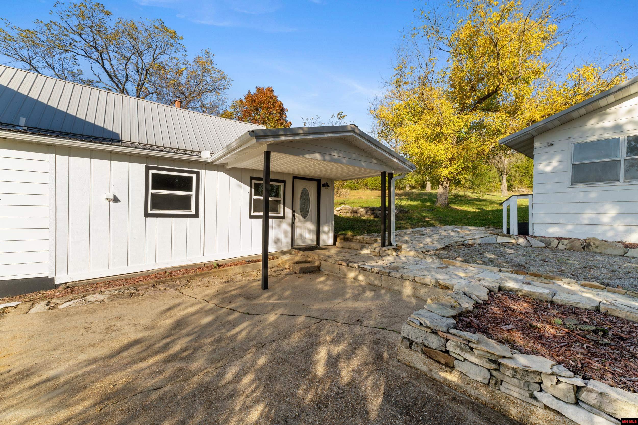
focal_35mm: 15
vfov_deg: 77.3
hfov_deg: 100.4
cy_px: 212
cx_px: 319
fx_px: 266
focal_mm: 10
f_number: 9
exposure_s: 1/80
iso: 200
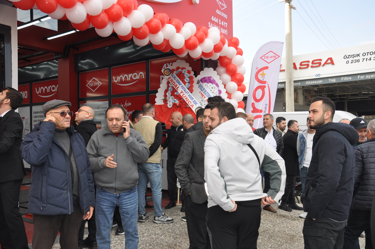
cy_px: 124
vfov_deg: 39.9
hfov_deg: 57.3
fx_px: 343
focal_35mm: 33
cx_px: 188
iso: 200
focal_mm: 22
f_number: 6.3
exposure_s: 1/200
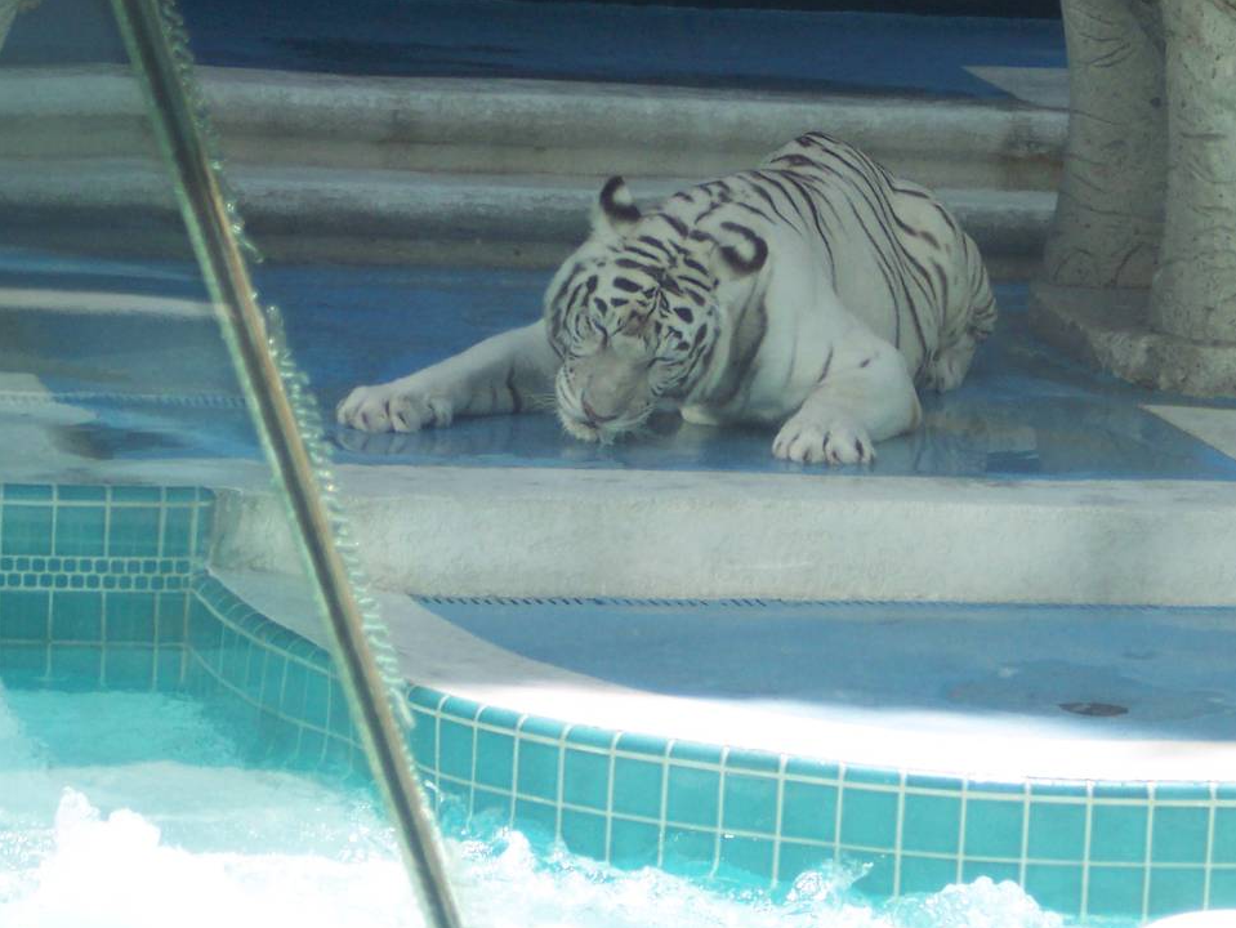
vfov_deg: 7.8
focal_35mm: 190
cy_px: 211
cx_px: 843
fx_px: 6787
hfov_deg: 10.4
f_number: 4.8
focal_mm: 24
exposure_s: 1/350
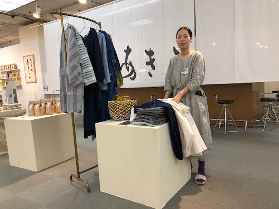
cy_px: 104
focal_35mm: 28
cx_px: 140
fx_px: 226
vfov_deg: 49.7
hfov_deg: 63.4
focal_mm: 4
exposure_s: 1/33
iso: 32
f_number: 1.8
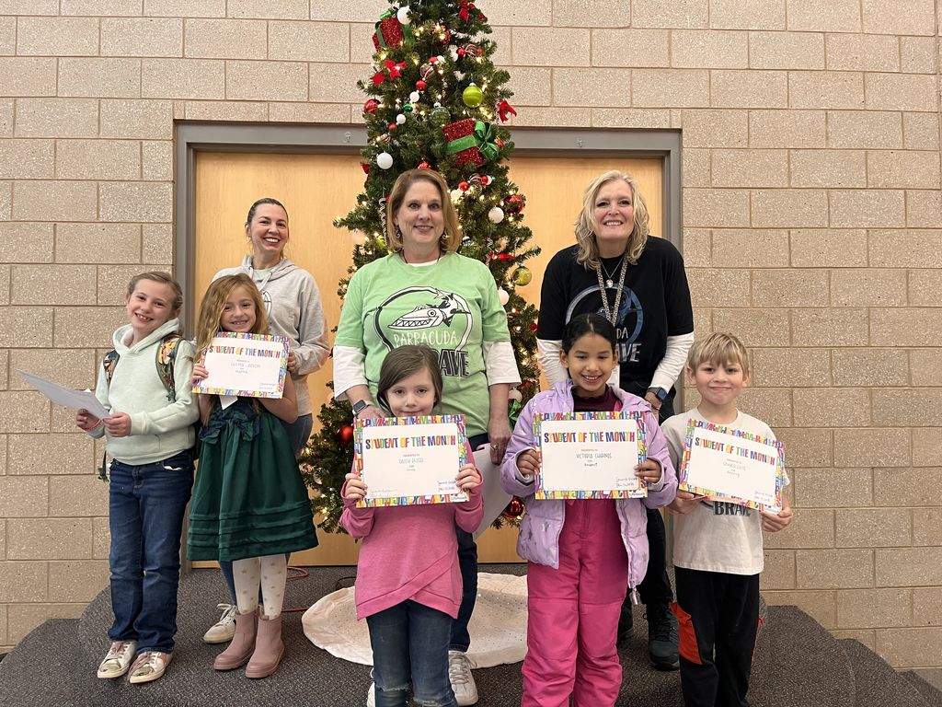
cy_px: 354
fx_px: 708
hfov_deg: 67.3
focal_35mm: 26
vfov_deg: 53.1
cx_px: 471
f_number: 1.6
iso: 250
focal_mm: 5.1
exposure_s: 1/60
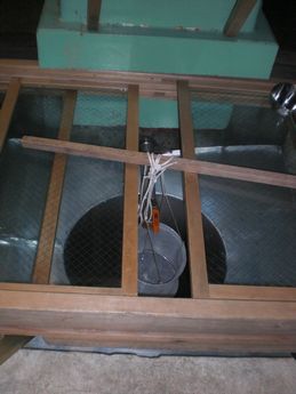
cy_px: 197
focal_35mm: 38
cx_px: 148
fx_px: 433
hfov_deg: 37.7
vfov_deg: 49.0
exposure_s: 1/30
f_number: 3.1
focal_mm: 6.3
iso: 200
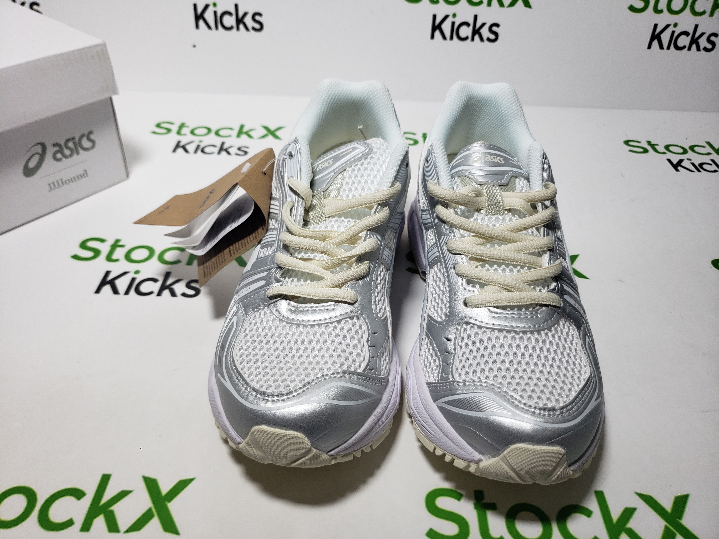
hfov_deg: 67.3
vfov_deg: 53.1
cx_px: 360
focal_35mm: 26
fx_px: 540
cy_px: 270
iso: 50
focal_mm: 4.3
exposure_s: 1/464
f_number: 1.5
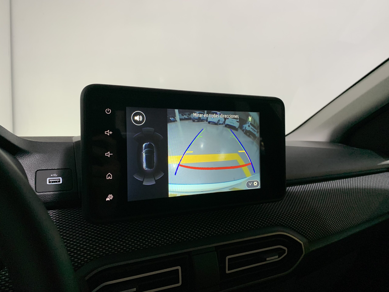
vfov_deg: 53.1
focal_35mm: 26
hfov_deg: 67.3
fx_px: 292
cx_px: 194
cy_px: 146
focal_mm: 4.25
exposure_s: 1/46
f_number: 1.8
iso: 250
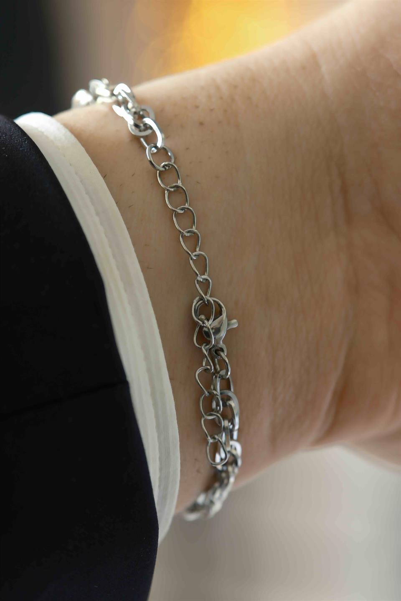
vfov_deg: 17.1
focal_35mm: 120
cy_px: 300
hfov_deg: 11.4
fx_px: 2005
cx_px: 200
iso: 400
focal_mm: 80
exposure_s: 1/30
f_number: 4
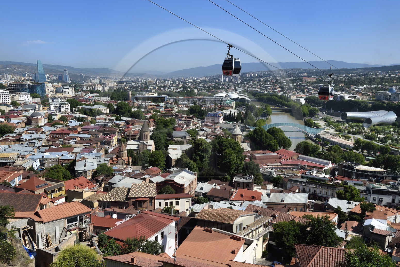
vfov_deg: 40.0
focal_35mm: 33
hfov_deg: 57.2
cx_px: 198
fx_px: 367
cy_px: 134
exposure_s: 1/250
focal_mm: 32
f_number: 14
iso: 200
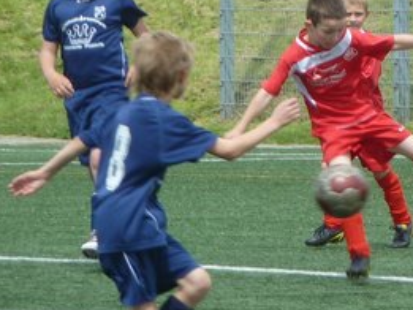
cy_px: 72
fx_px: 9609
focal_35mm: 805
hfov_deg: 2.5
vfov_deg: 1.8
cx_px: 369
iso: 80
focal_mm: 49.2
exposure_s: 1/320
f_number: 4.9
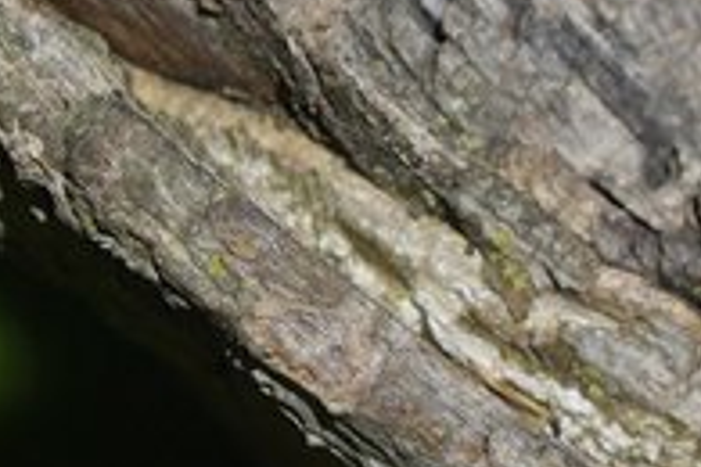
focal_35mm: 295
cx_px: 1305
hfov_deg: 6.8
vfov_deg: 4.6
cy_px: -307
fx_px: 5744
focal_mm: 48
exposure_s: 1/500
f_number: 8
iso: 200
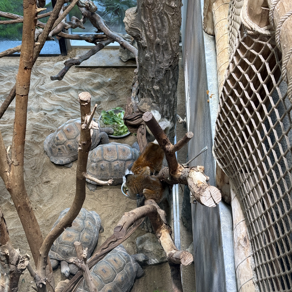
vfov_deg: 30.0
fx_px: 544
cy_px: 121
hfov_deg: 30.0
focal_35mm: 57
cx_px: 147
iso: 80
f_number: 1.78
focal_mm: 6.76
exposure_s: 1/100
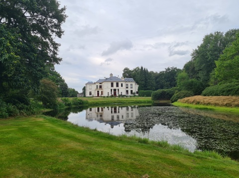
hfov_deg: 67.4
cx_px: 120
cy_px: 89
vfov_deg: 52.9
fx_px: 179
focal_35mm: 26
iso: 50
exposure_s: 1/1764
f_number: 1.8
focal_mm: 5.4
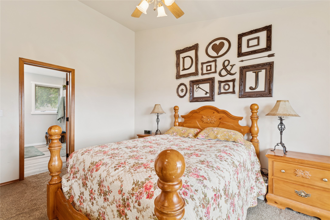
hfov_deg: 100.4
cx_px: 165
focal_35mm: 15
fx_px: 137
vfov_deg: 77.3
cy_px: 110
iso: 100
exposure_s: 1/13
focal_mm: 10
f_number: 6.3
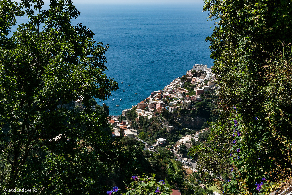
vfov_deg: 25.8
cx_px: 146
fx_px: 426
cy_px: 98
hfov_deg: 37.9
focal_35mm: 52
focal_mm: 35
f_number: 16
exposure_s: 1/160
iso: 100
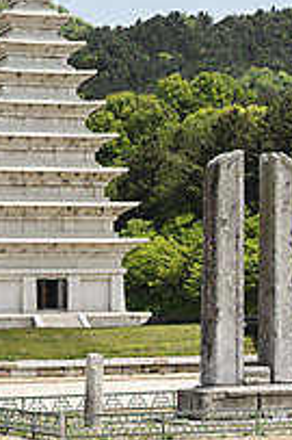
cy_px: 113
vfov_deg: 14.8
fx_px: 1682
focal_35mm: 138
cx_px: 159
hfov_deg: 9.9
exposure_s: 1/250
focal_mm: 70
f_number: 8
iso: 100
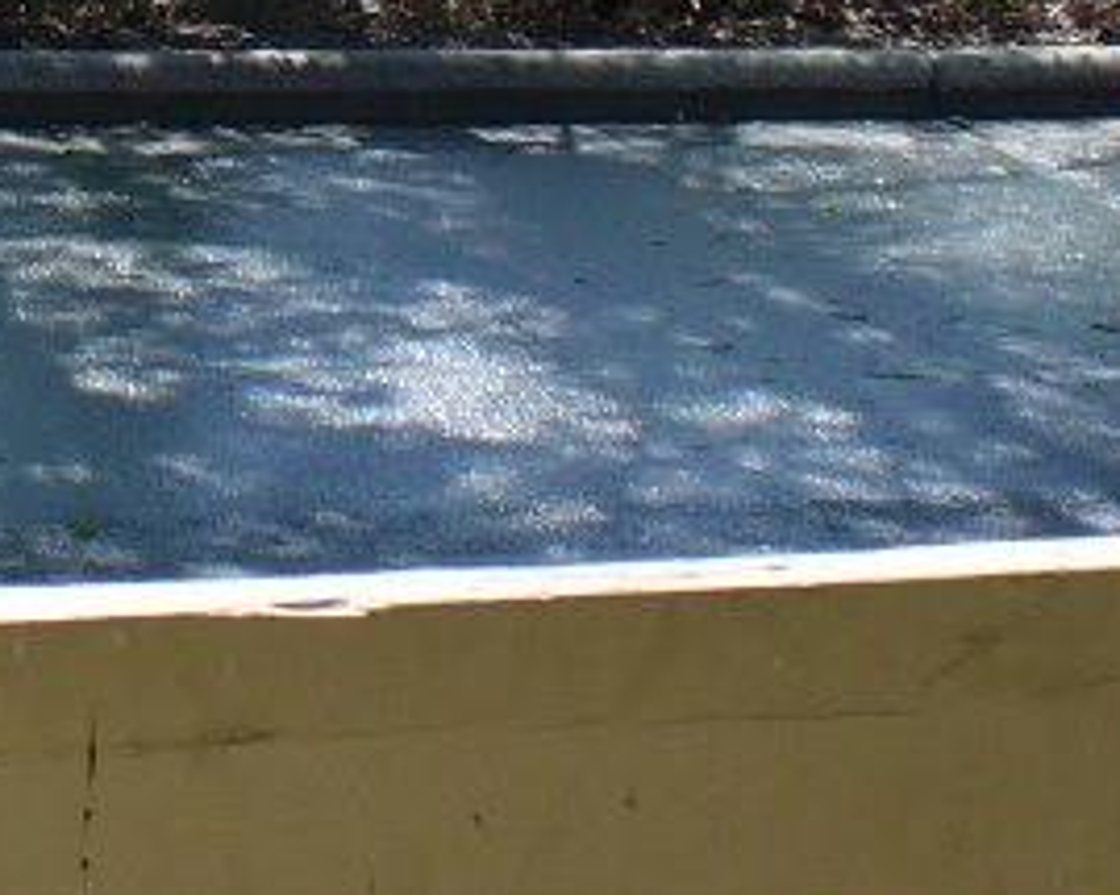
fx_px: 5699
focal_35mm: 172
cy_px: -512
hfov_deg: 11.1
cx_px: -158
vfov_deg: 8.7
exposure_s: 1/160
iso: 80
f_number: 5.6
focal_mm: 6.1
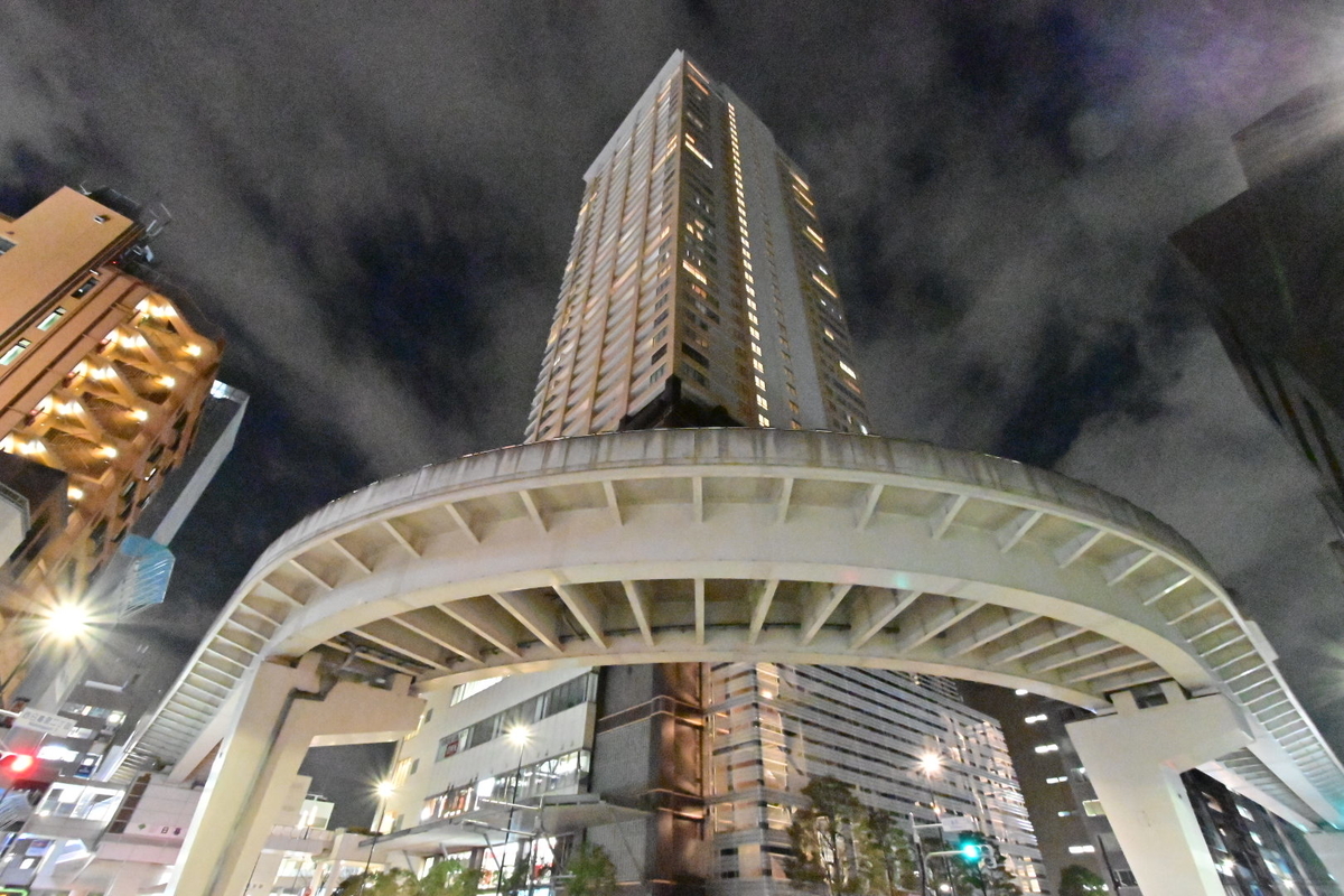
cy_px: 448
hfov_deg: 100.4
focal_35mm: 15
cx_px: 672
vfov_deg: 77.3
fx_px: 560
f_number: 11
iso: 25600
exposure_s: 1/20
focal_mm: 10
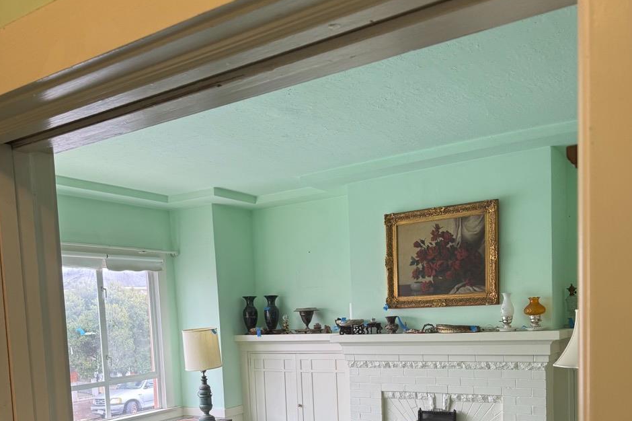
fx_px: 597
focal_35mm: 34
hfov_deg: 55.8
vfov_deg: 36.9
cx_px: 317
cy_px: 361
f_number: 1.78
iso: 100
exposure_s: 1/120
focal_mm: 6.76
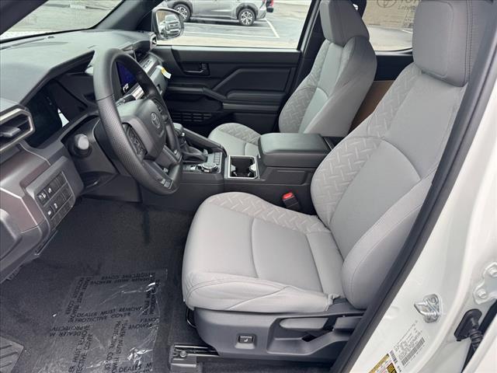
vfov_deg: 56.8
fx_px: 345
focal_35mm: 24
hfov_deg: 71.6
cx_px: 248
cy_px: 186
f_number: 1.78
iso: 80
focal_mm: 6.76
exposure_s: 1/283
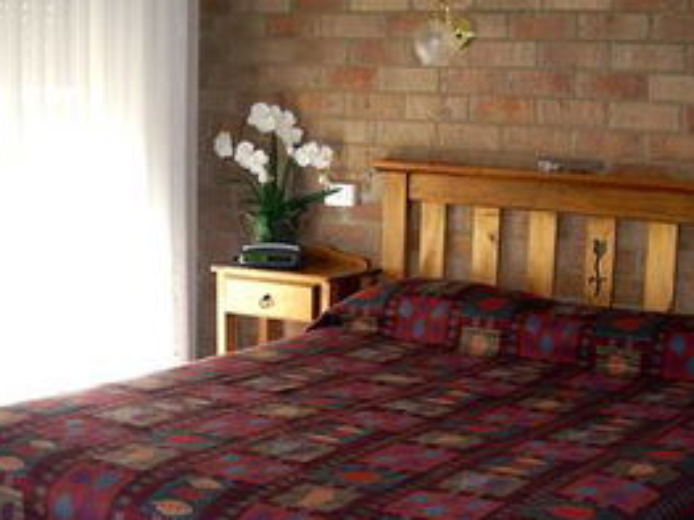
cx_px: 343
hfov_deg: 30.3
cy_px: 388
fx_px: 1283
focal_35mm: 64
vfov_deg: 22.7
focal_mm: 5.8
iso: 160
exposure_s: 1/40
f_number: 2.6
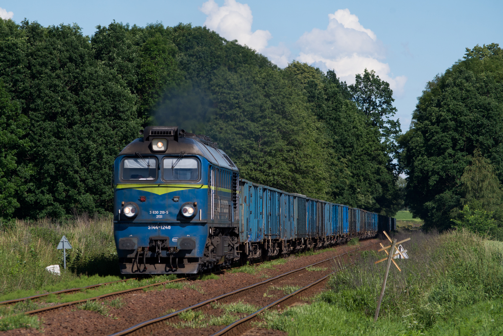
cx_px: 252
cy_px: 168
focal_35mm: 207
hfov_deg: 9.9
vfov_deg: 6.6
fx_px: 2892
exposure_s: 1/640
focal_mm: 137.5
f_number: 8
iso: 200
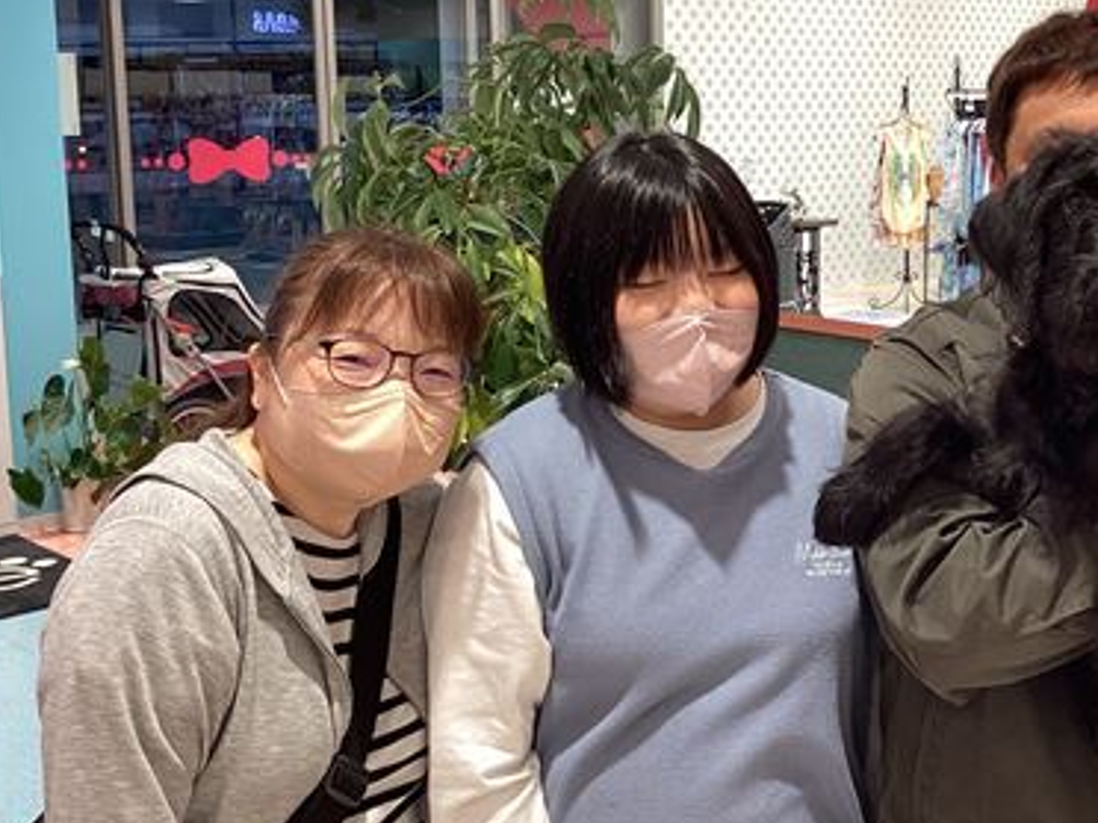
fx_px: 1586
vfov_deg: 29.0
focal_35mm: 50
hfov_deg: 37.7
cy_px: 327
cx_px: 744
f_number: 2.4
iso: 64
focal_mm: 3.3
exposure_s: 1/50
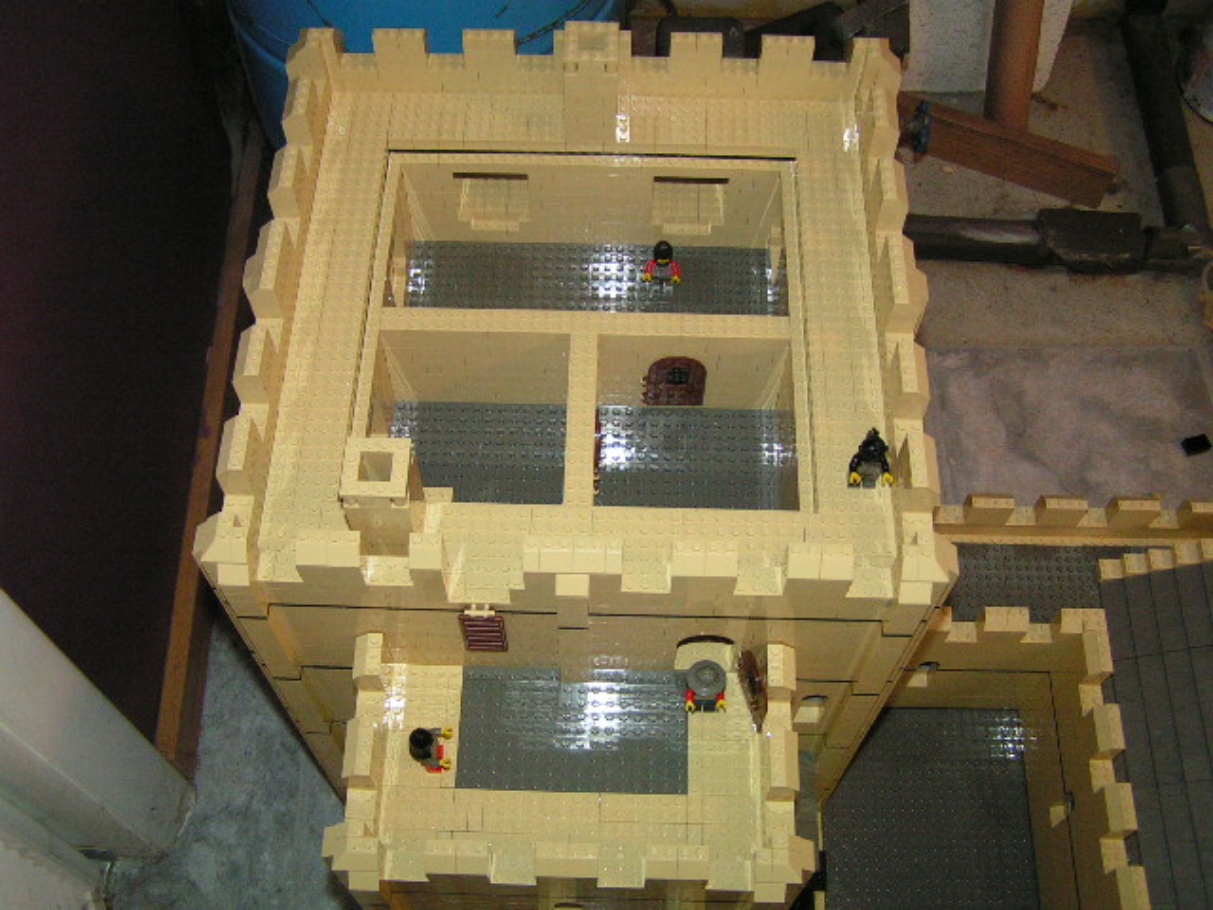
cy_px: 455
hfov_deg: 49.0
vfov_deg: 37.7
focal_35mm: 38
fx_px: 1332
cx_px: 606
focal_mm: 6.3
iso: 200
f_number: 2.8
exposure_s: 1/40
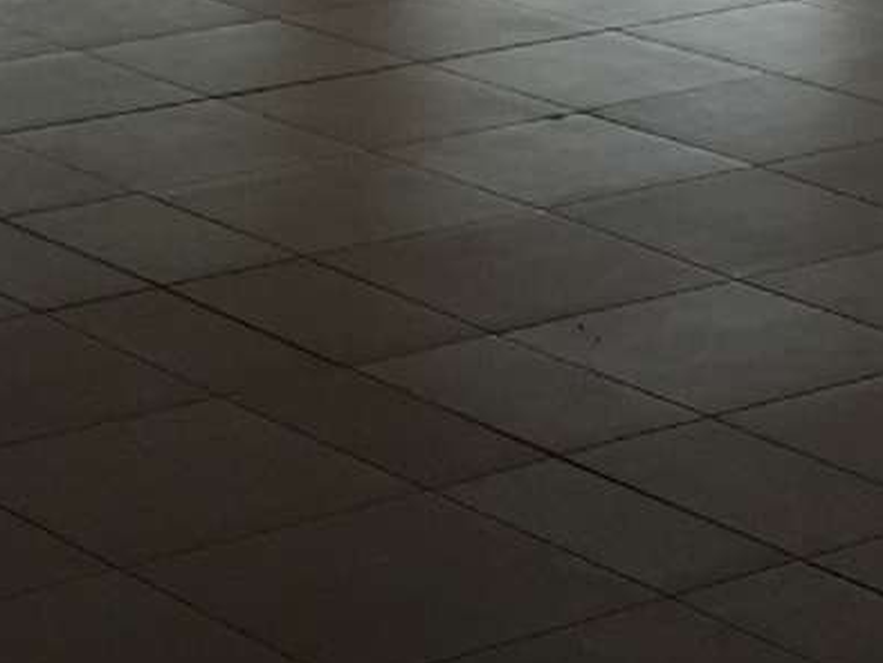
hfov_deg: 13.1
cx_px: 425
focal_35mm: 151
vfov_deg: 9.4
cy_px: -548
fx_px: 3853
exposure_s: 1/898
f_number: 2.2
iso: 32
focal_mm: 4.15
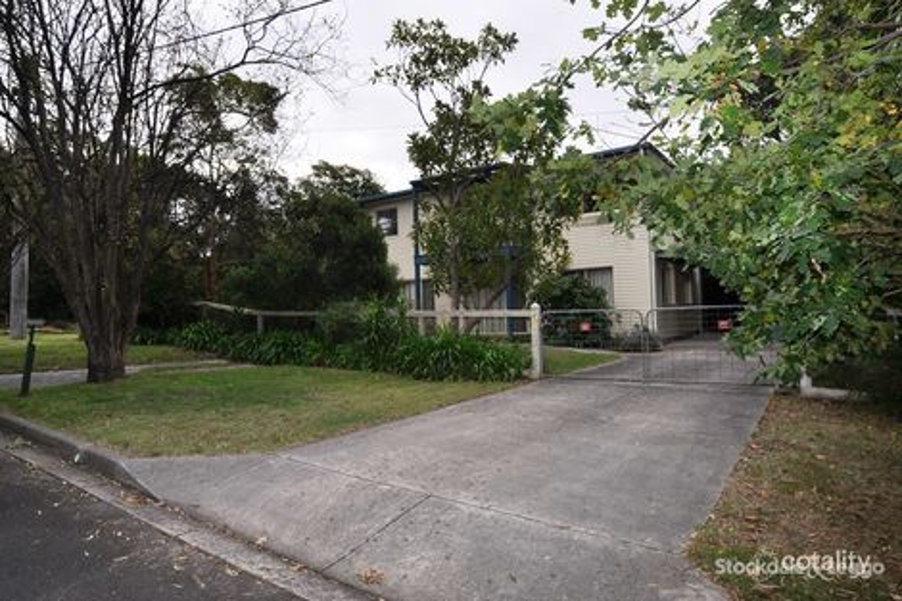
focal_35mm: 21
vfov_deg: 59.5
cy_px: 300
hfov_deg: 81.2
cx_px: 451
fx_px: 526
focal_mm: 14
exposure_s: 1/200
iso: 200
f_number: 8
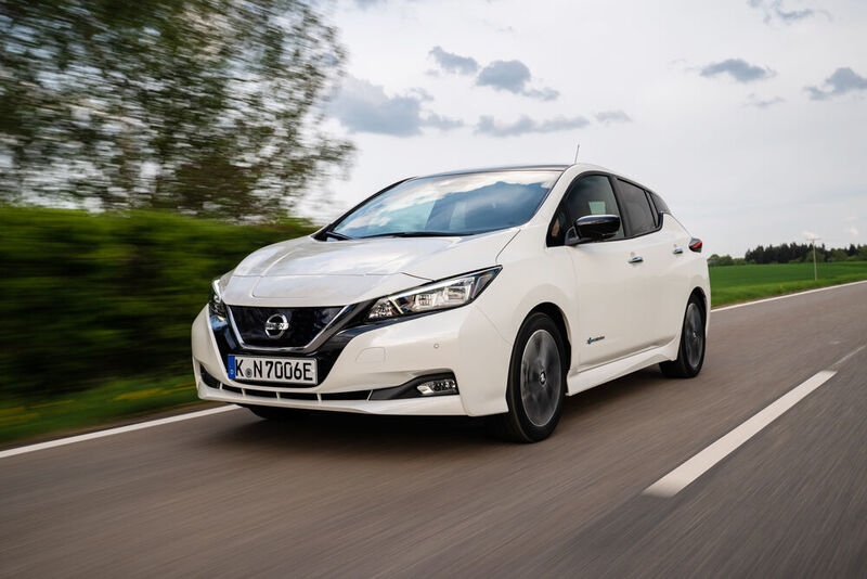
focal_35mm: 37
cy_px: 290
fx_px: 891
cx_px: 434
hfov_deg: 51.9
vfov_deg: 36.0
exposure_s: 1/40
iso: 50
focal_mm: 37
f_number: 6.3
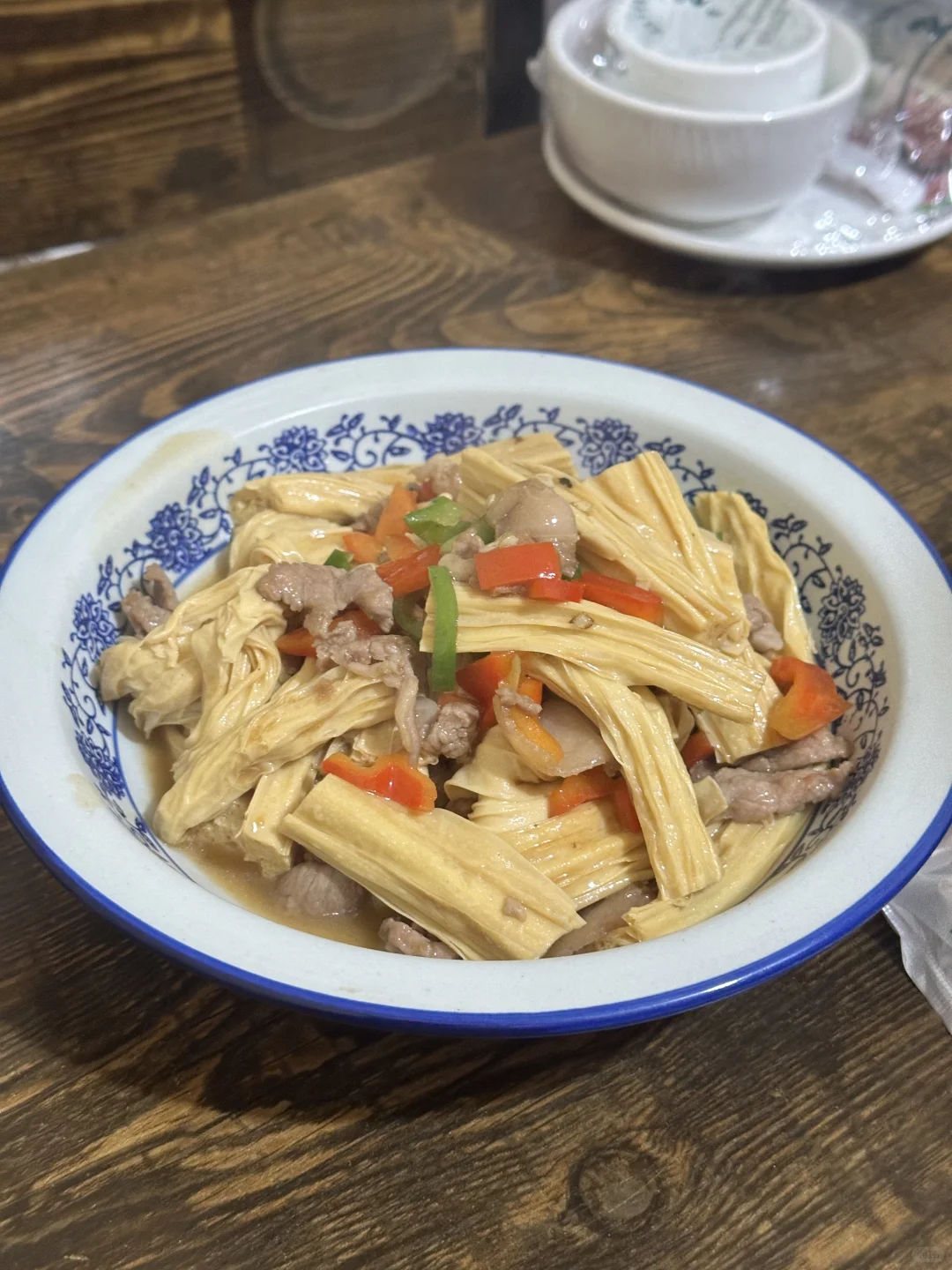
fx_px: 1760
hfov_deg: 30.3
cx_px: 476
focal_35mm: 48
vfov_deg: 39.7
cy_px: 635
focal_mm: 6.86
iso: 200
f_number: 1.78
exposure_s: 1/50
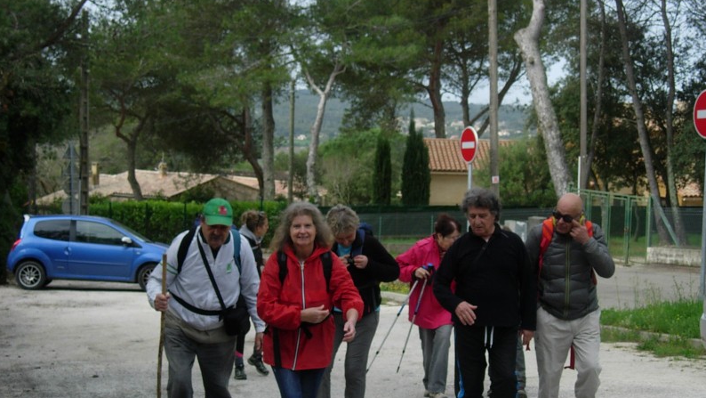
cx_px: 352
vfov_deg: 15.3
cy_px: 243
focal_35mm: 79
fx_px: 1479
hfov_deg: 26.8
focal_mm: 14.9
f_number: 3.7
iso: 64
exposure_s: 1/443
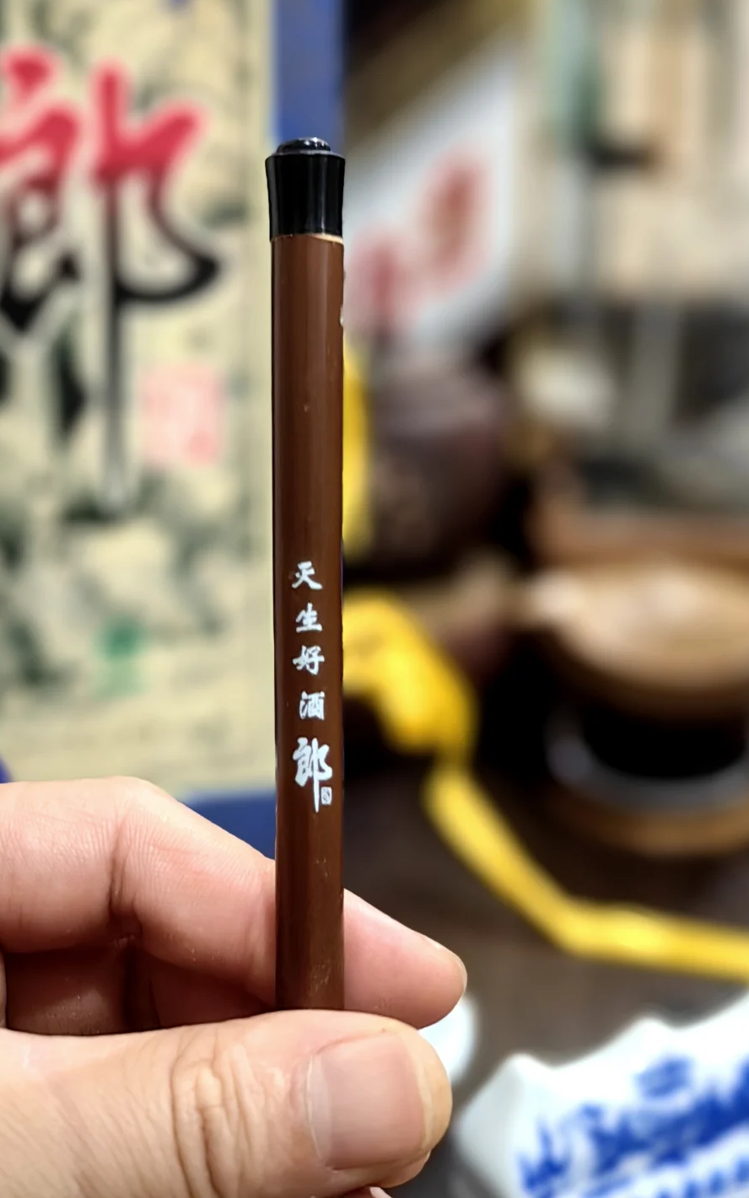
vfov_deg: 35.1
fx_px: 1894
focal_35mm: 58
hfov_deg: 22.3
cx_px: 313
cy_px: 597
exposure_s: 1/50
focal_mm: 5.75
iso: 160
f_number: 1.4
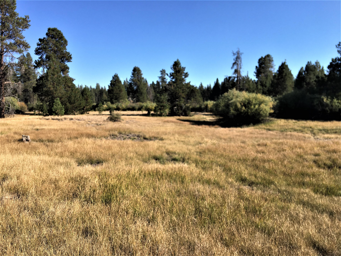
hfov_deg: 61.7
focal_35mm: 29
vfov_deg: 48.2
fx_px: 286
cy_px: 128
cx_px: 170
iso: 25
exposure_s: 1/1040
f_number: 2.2
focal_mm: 4.15
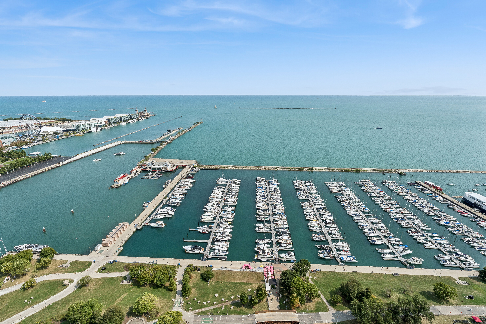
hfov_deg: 96.7
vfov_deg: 73.7
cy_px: 162
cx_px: 243
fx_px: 216
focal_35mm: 16
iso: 320
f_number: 7.1
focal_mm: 16
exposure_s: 1/1600
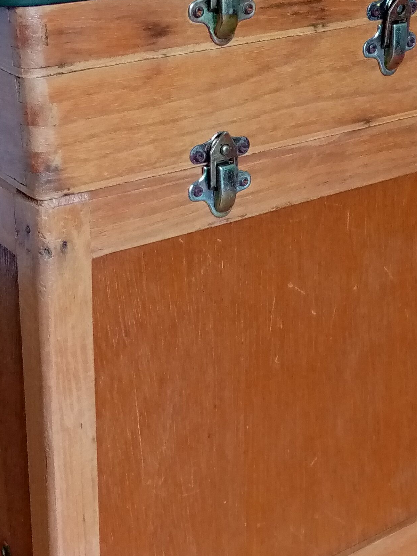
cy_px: 301
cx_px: 246
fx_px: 1044
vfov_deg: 29.8
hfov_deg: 22.6
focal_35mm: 65
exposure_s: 1/25
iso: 470
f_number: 1.8
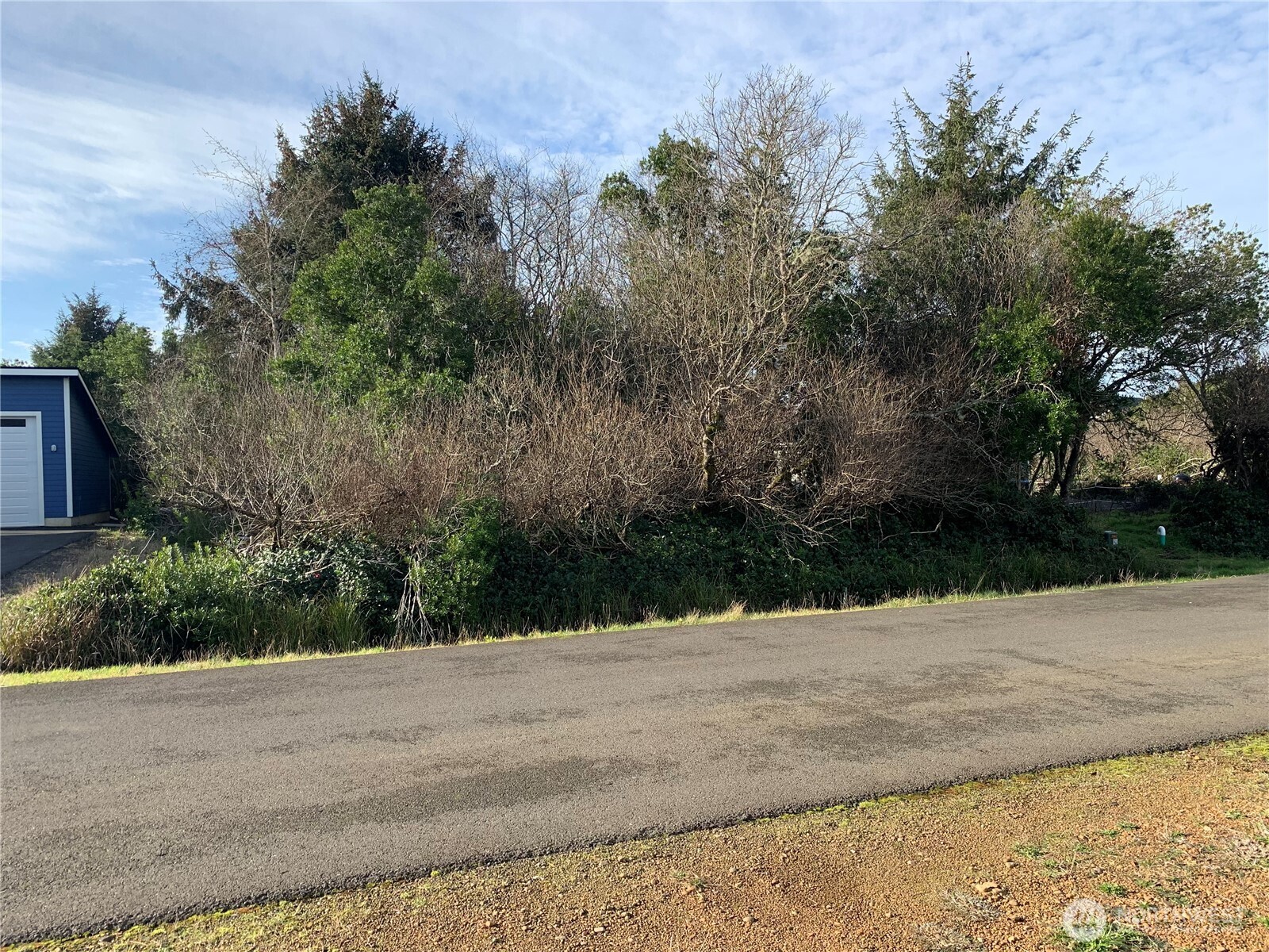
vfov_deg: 53.1
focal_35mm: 26
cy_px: 476
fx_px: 953
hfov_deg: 67.3
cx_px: 634
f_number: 1.8
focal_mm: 4.25
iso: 25
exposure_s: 1/1149
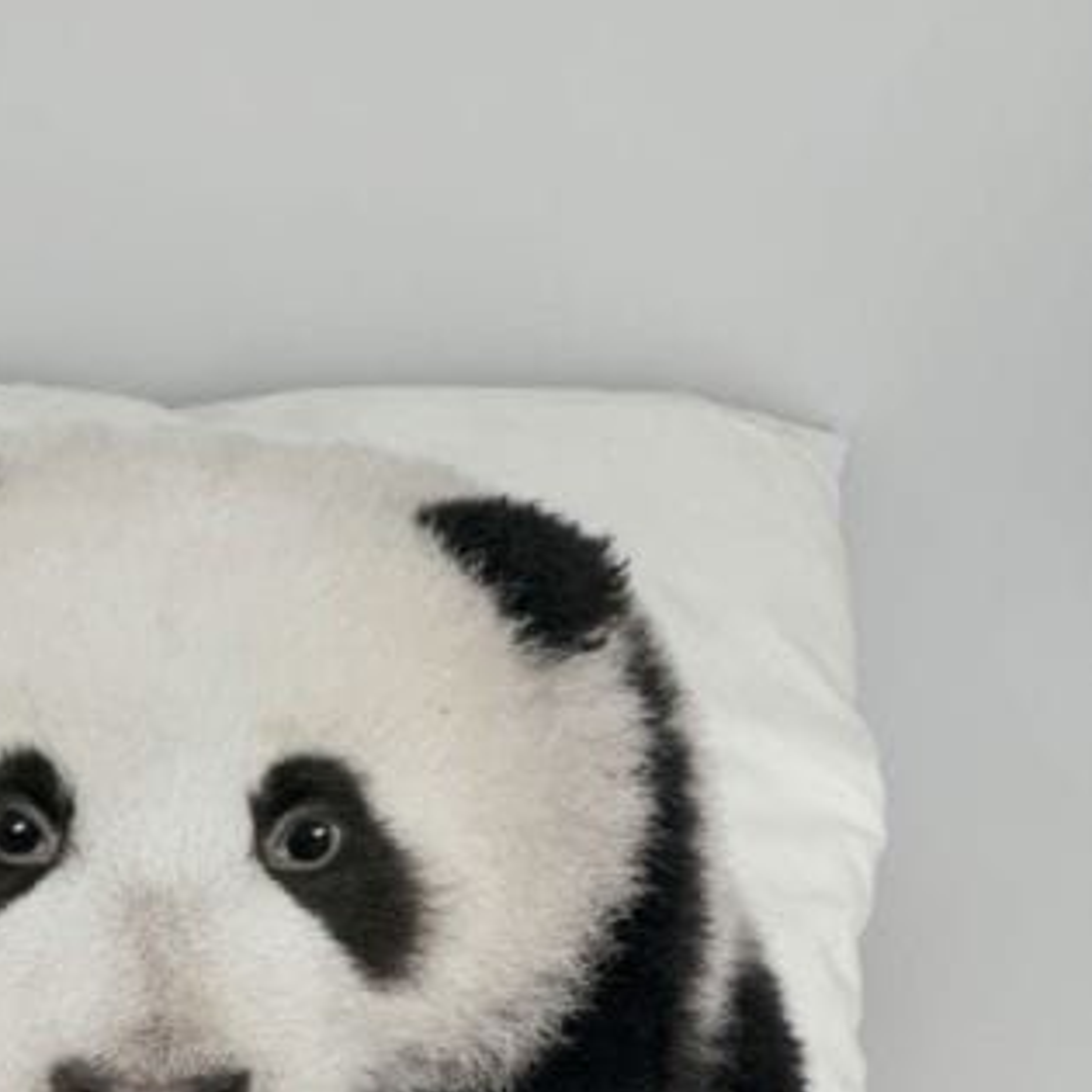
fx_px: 1606
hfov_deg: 36.4
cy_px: 1014
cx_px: 236
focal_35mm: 45
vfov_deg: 35.0
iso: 80
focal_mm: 6.86
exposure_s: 1/1285
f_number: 1.78
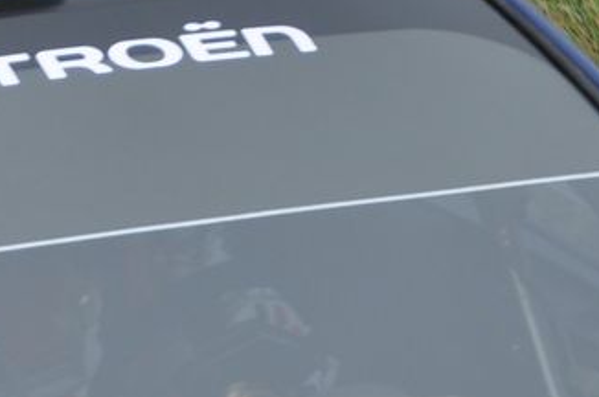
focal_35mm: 773
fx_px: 12844
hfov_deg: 2.7
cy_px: 901
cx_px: 6
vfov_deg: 1.8
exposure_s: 1/500
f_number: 5.6
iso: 200
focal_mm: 105
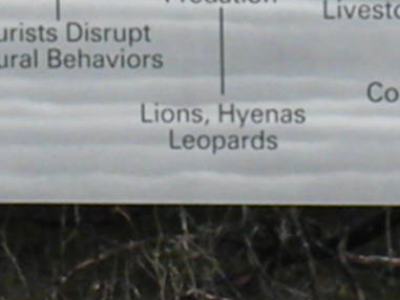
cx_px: 134
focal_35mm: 500
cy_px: -133
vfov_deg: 3.0
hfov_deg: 4.0
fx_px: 5779
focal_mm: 21
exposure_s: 1/337
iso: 640
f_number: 14
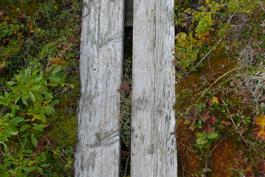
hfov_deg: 39.6
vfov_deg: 27.0
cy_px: 88
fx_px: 368
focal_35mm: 50
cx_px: 132
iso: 80
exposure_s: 1/320
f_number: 2.8
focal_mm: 9.8
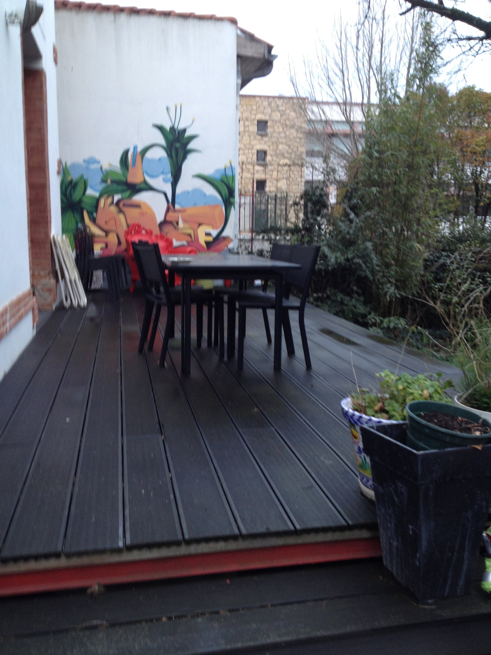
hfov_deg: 40.7
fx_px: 662
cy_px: 328
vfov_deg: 52.6
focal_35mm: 35
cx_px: 246
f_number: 2.4
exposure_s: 1/30
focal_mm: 4.28
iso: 50
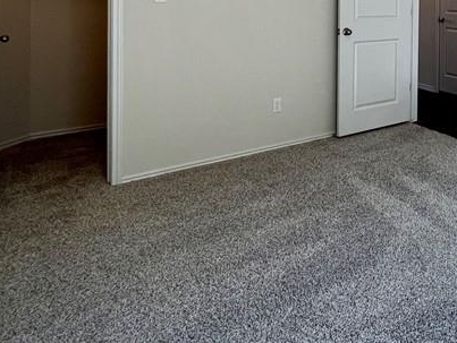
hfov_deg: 45.7
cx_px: 466
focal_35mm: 33
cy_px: 0
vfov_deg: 38.2
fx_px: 436
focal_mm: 1.57
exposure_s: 1/120
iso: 100
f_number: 1.8
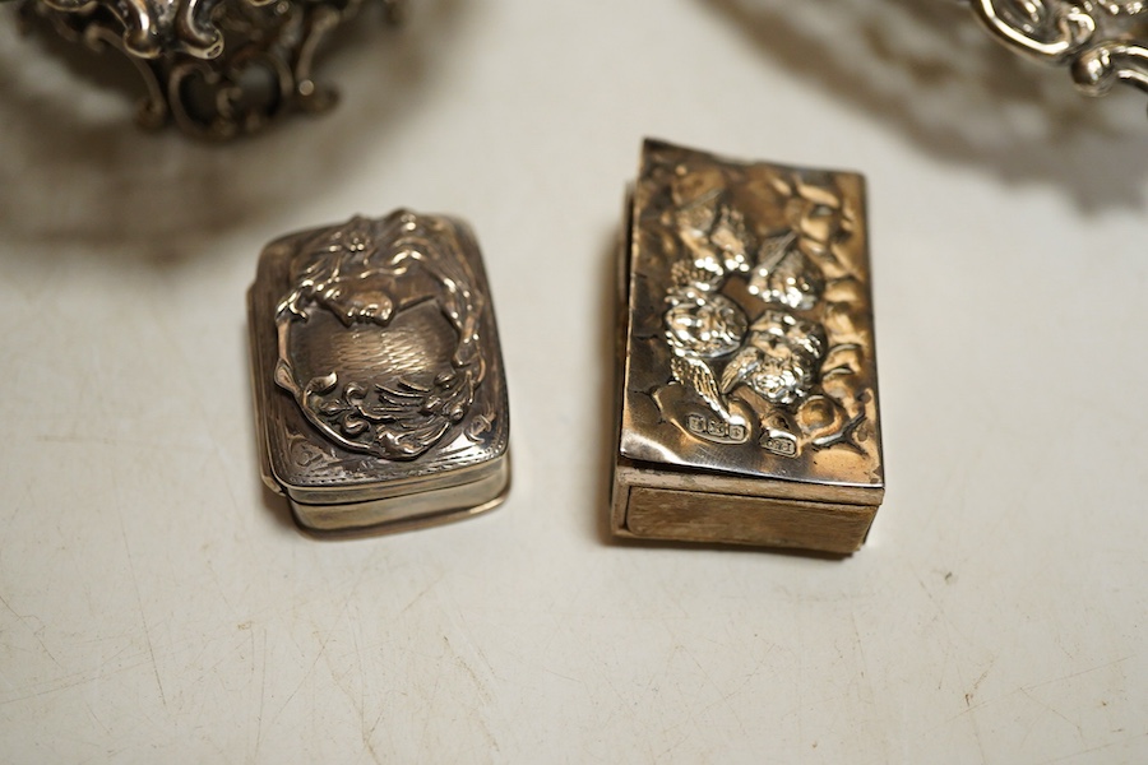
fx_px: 1435
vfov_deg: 29.9
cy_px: 382
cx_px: 574
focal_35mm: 45
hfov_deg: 43.6
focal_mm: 30
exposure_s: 1/125
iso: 1250
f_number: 3.5
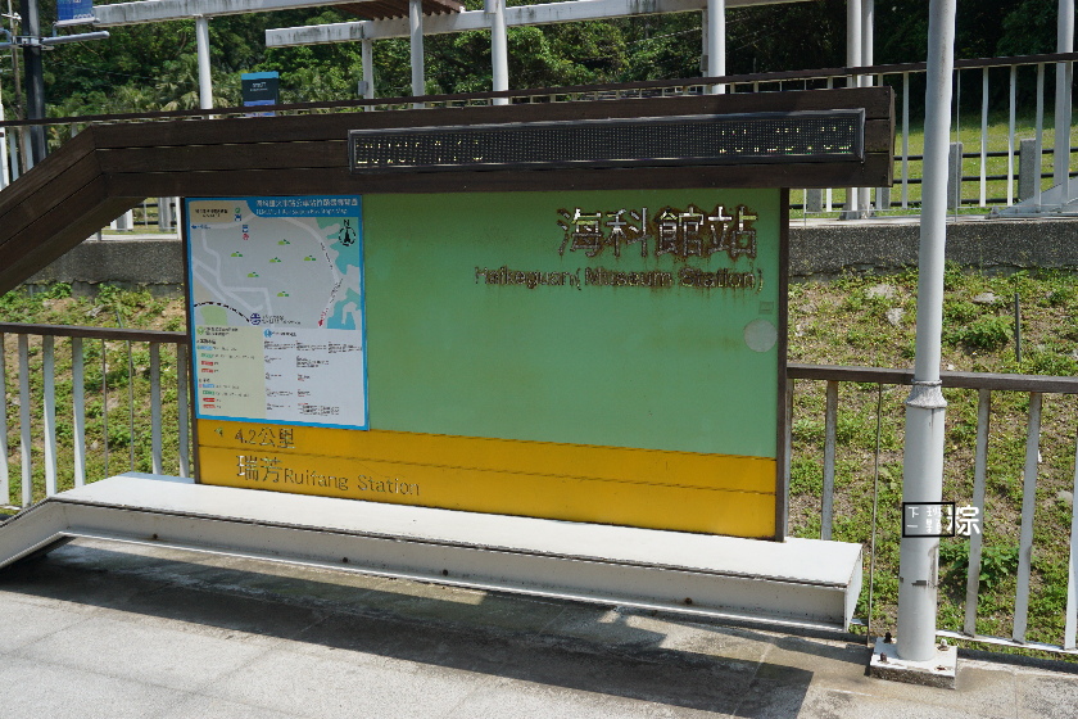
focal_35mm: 36
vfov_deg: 36.9
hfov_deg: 53.1
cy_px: 360
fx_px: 1078
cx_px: 539
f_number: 4.5
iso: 250
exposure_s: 1/1600
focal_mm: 24
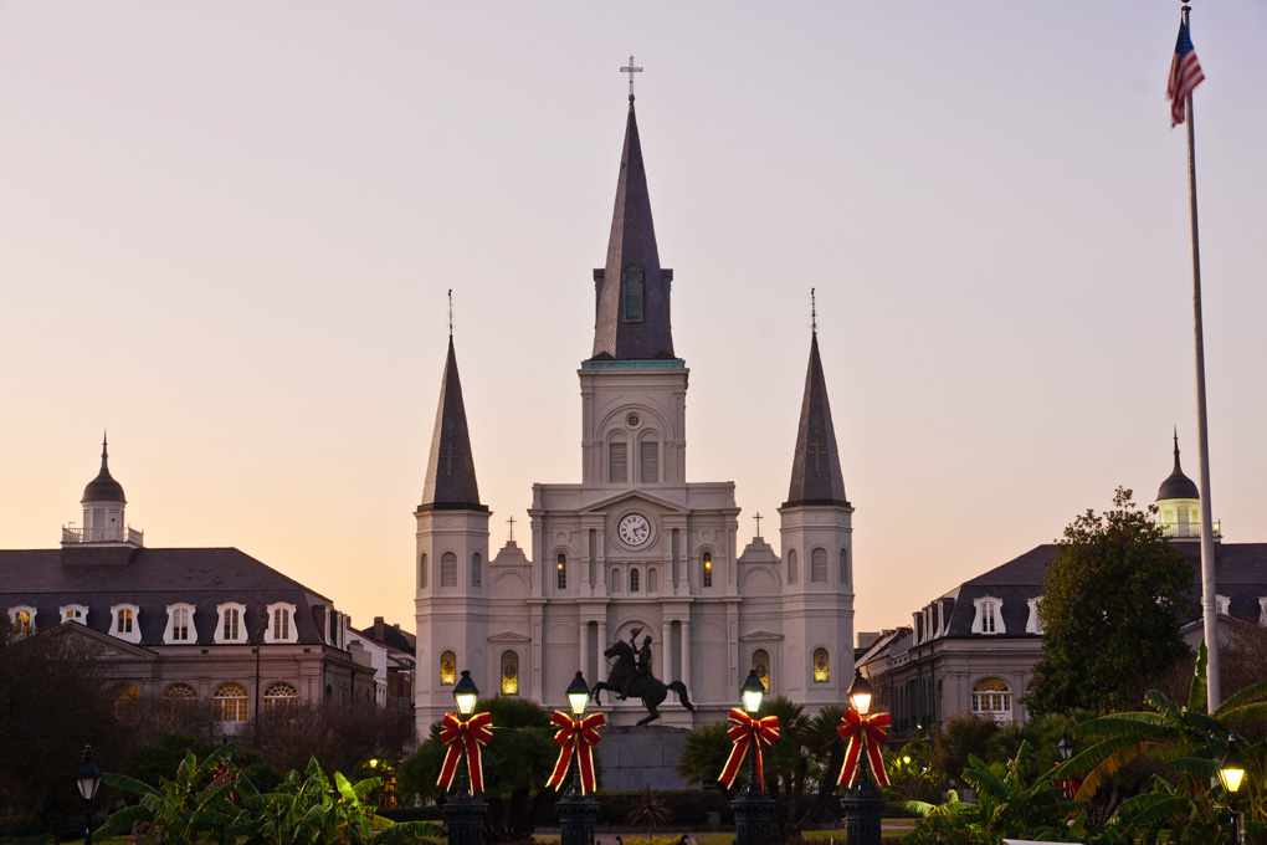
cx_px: 634
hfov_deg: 29.9
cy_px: 422
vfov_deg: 20.2
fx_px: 2375
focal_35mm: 68
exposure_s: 1/4
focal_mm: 45
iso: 125
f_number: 11
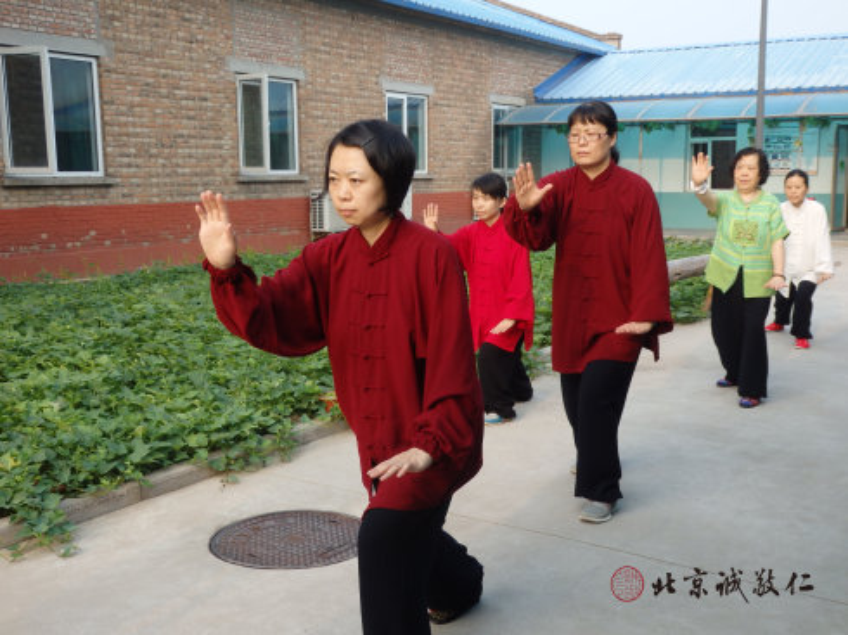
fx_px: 979
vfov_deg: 35.9
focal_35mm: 40
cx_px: 424
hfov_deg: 46.8
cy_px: 318
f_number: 3.7
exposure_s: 1/160
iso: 100
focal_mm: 7.3
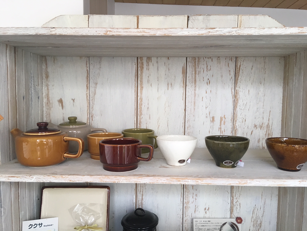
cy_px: 116
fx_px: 257
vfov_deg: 48.2
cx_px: 154
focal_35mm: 29
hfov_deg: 61.7
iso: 40
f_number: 2.2
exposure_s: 1/30
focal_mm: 4.15
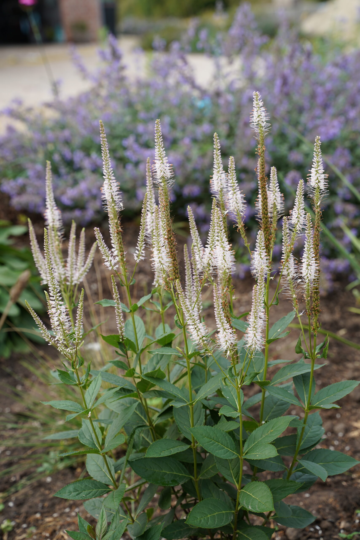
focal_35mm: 59
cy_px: 270
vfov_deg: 33.9
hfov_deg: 23.0
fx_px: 885
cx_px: 180
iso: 200
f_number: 5.6
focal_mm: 59
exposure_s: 1/160
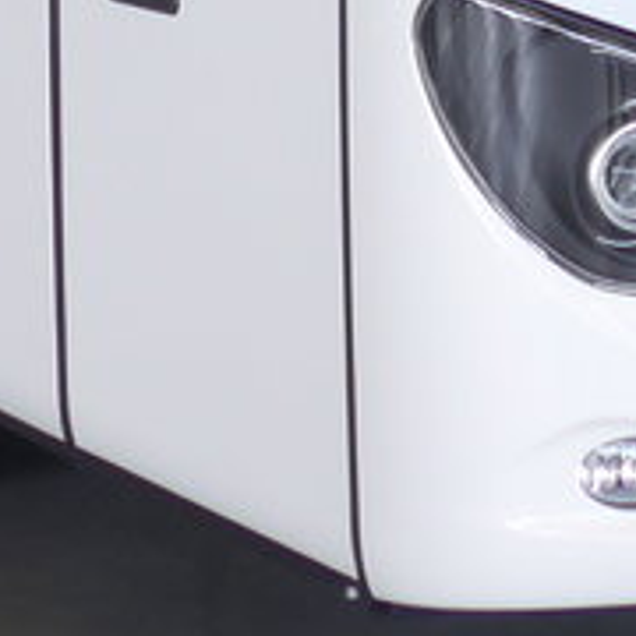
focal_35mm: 212
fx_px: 4407
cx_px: 647
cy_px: -650
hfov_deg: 8.2
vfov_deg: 7.9
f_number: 2.4
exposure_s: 1/80
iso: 80
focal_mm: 7.5
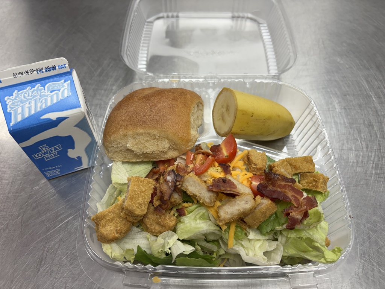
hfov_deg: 67.3
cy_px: 144
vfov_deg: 53.1
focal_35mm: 26
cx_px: 192
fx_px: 289
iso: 50
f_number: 1.6
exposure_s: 1/120
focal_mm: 5.96
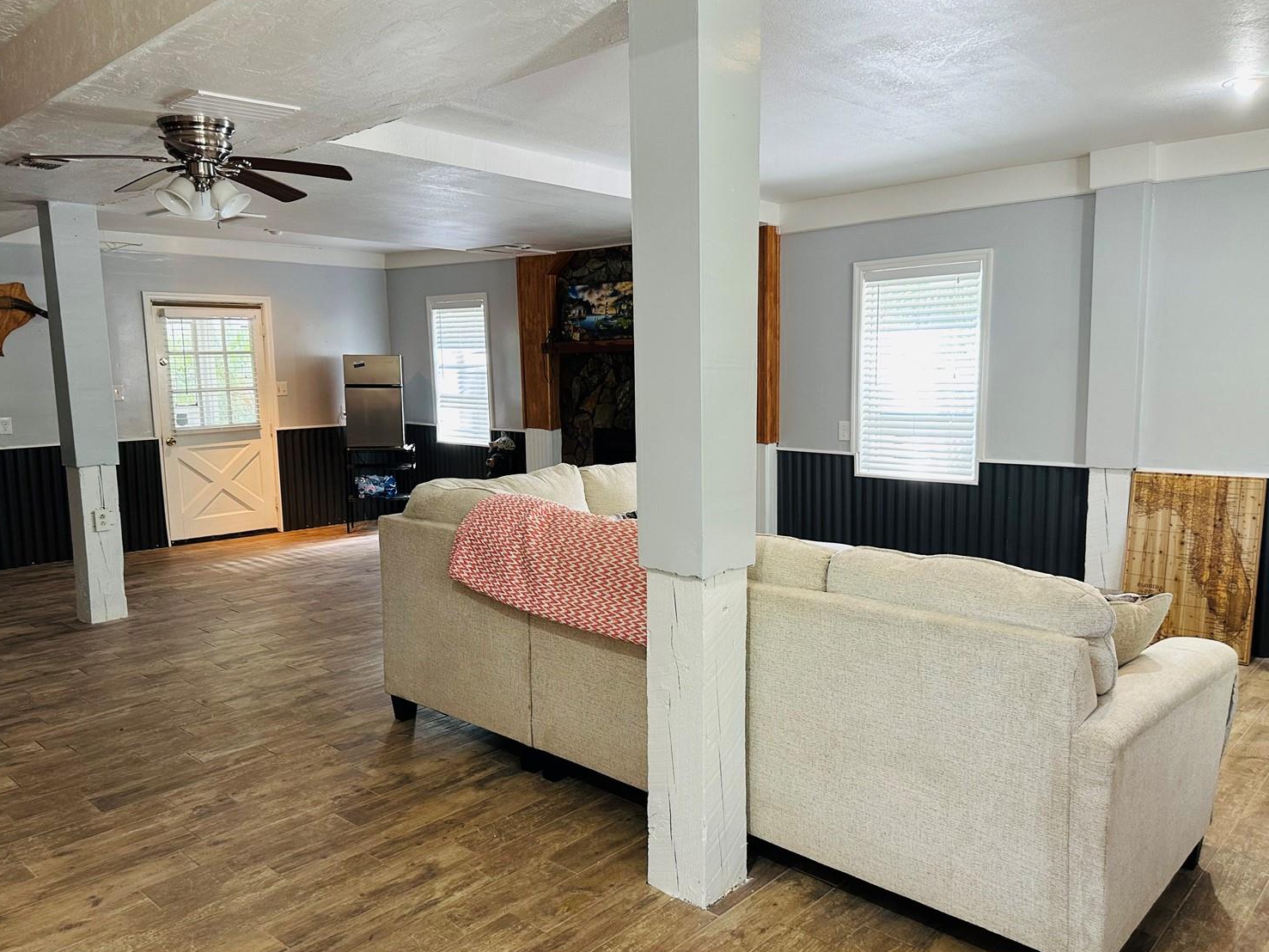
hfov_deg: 67.3
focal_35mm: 26
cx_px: 664
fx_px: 953
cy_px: 494
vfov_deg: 53.1
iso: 160
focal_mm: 6.86
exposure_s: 1/60
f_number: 1.78
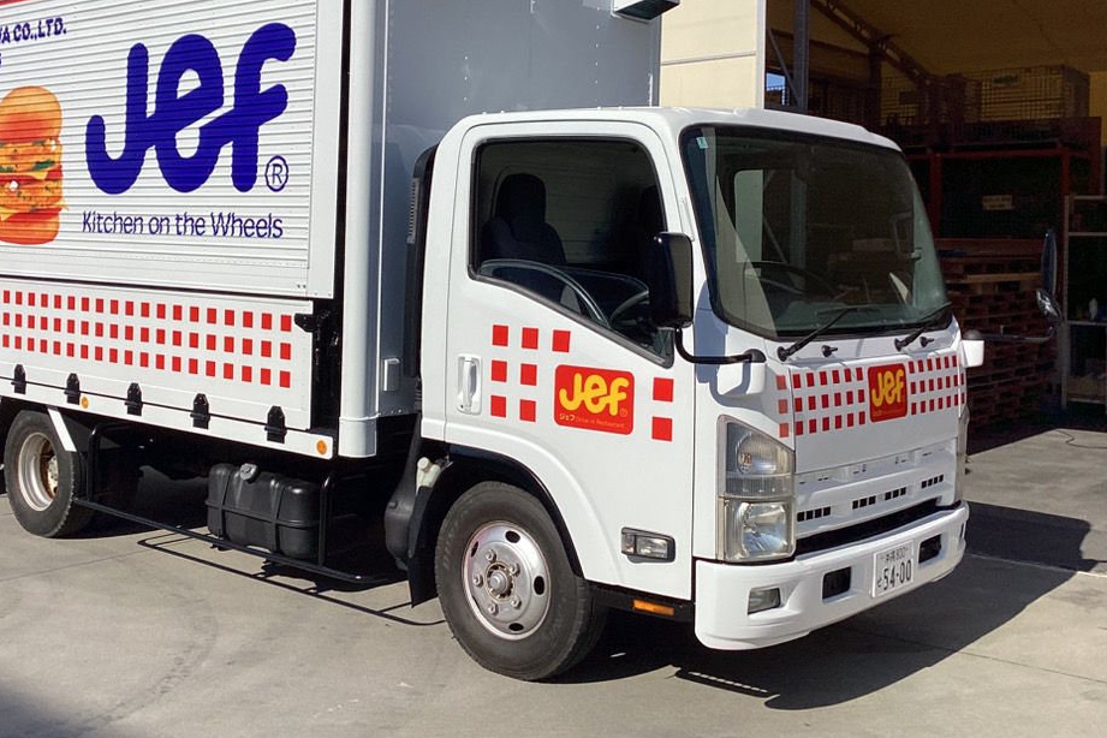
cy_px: 254
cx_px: 472
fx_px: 1291
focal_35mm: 42
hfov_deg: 46.3
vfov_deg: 31.7
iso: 25
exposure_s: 1/3401
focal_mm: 3.3
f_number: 2.4
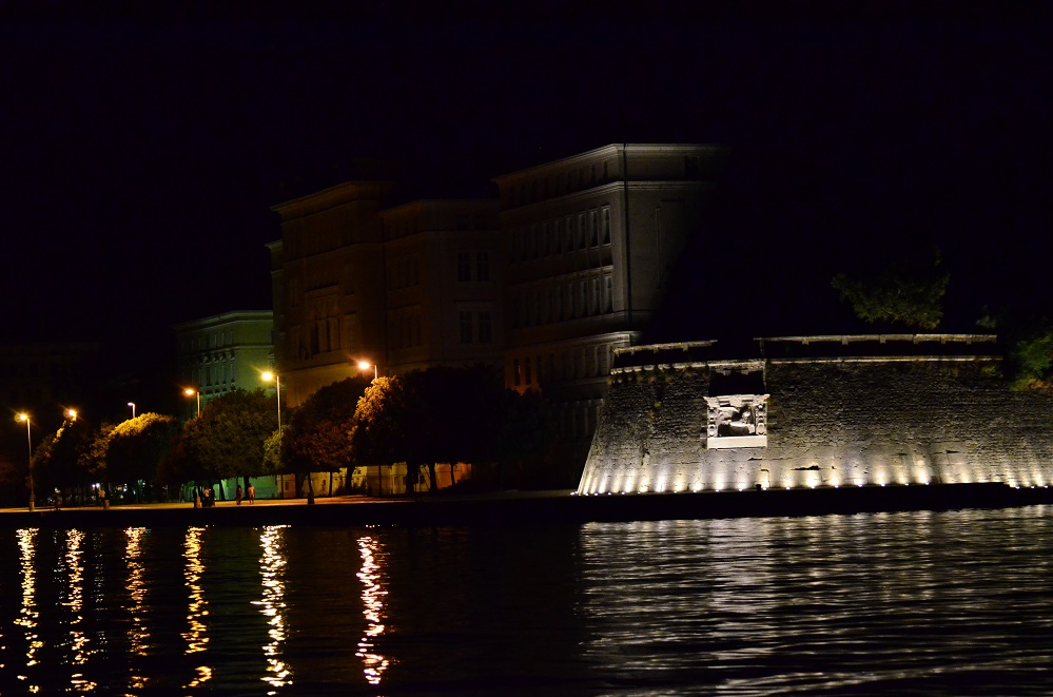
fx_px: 3764
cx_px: 526
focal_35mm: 129
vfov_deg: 10.6
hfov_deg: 15.9
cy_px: 348
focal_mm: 86
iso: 4500
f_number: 4.5
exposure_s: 1/30
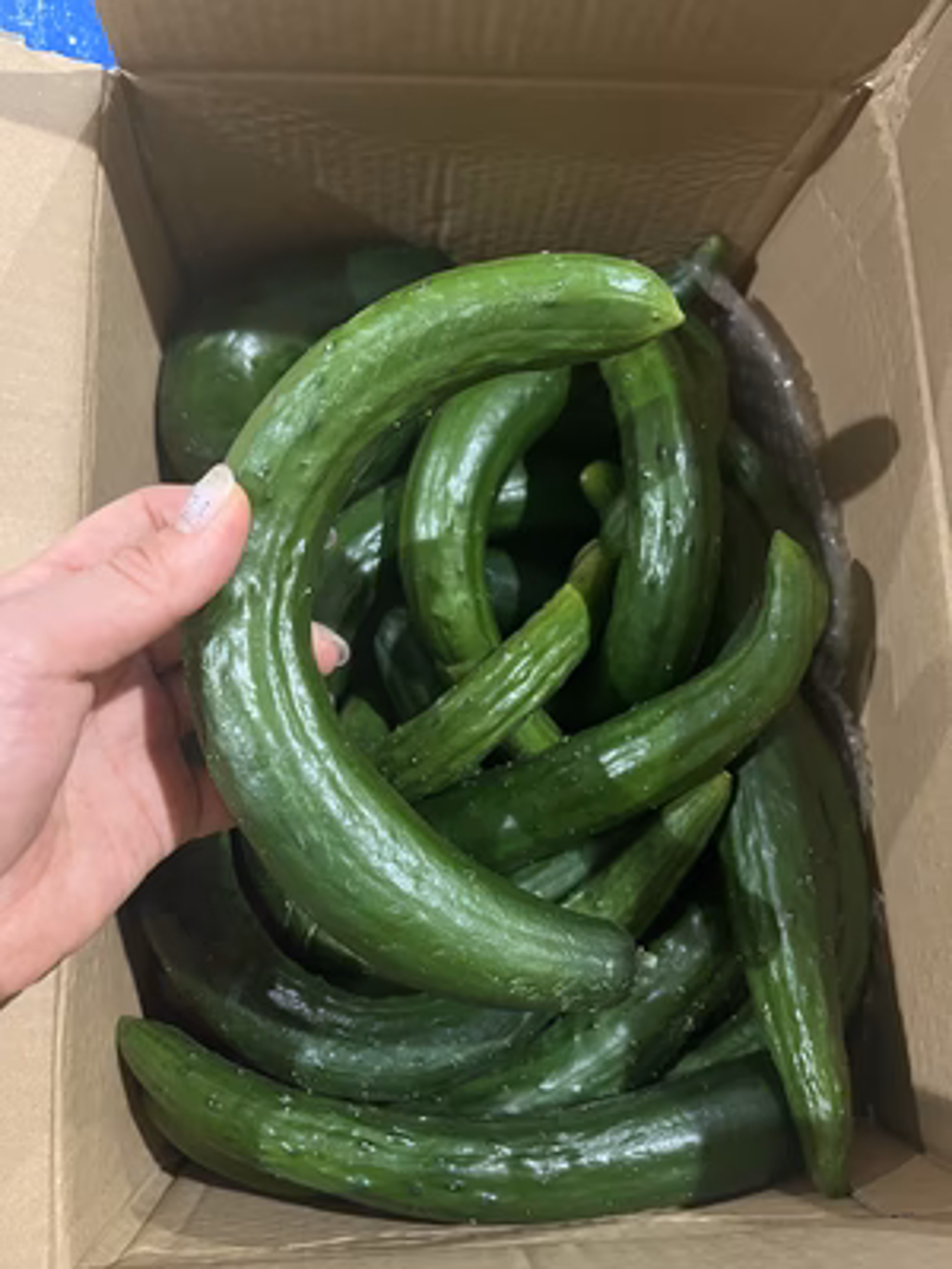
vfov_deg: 67.3
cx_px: 476
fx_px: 953
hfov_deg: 53.1
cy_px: 634
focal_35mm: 26
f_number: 1.6
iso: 500
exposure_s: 1/25
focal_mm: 5.1
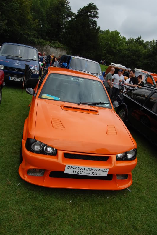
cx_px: 78
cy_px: 118
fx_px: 177
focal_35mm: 27
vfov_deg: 67.4
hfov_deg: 47.8
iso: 200
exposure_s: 1/320
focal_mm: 18
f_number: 9
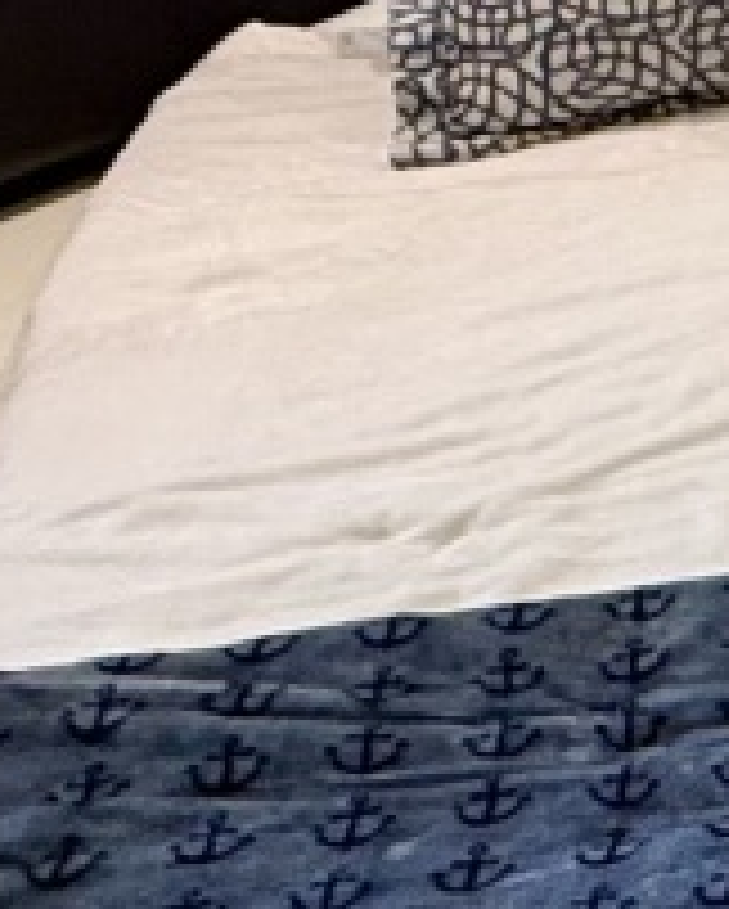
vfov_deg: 17.6
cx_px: 2110
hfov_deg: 10.6
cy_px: 171
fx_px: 2908
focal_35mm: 108
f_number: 2.2
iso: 250
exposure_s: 1/100
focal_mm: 2.22
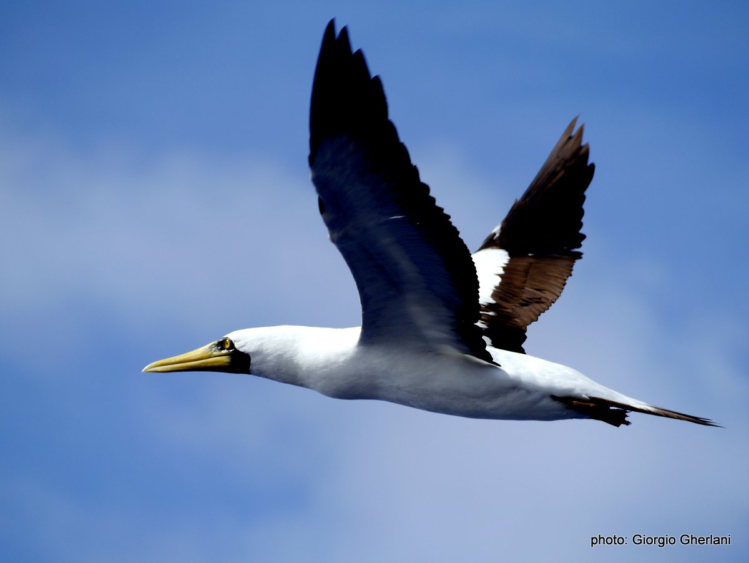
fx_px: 6494
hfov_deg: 6.6
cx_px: 374
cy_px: 282
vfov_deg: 5.0
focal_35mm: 300
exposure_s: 1/1000
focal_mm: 150
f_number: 6.3
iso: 200
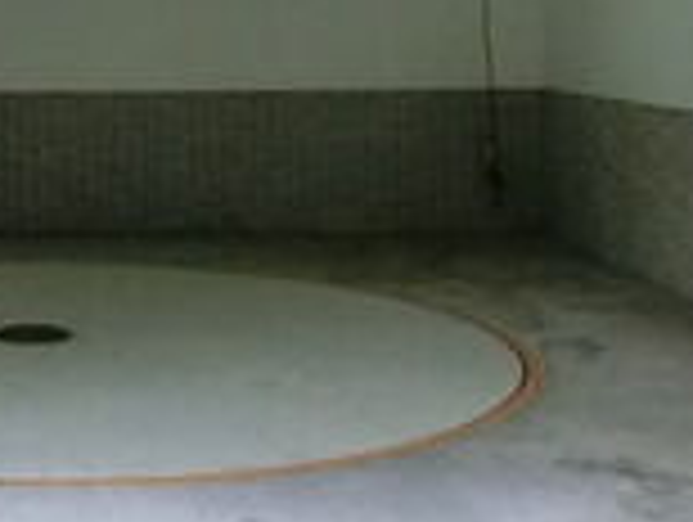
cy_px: 32
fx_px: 1484
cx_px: -50
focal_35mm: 74
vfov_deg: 19.5
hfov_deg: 24.7
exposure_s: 1/500
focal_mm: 4.06
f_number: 2.7
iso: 1600
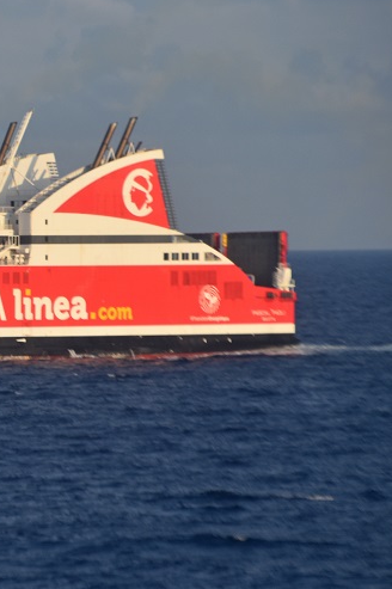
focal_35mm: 483
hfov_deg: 2.8
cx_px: -170
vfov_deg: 4.3
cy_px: 241
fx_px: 7900
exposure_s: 1/640
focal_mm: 155
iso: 200
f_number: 6.3
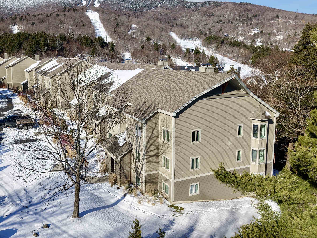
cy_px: 85
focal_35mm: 31
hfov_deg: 57.4
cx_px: 113
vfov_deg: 44.9
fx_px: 284
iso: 130
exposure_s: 1/160
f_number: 1.8
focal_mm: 8.67
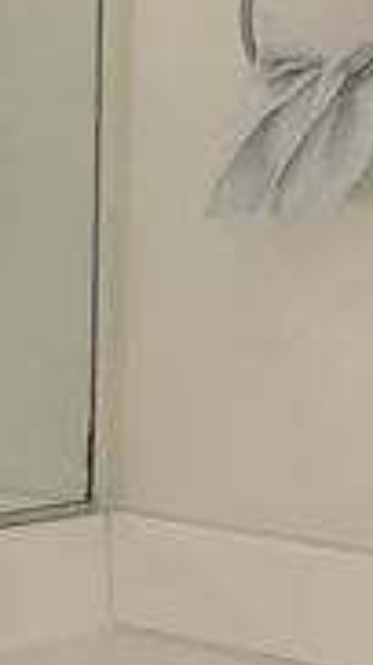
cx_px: 48
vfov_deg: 13.8
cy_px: 559
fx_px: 2733
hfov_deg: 7.8
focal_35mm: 155
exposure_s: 1/120
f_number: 1.78
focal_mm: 6.86
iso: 200
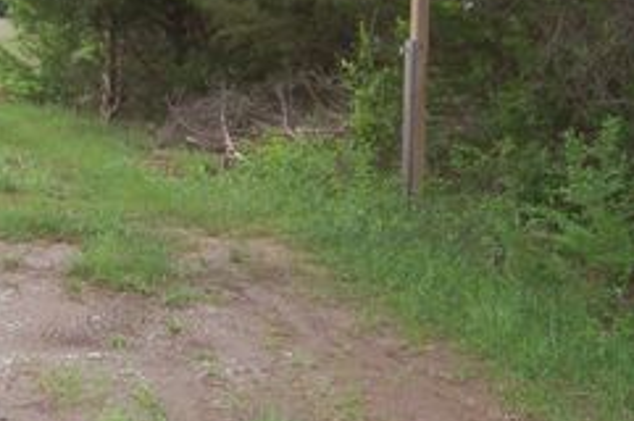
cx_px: -18
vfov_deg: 23.8
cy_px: 100
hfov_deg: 32.5
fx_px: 985
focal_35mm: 56
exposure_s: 1/400
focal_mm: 18
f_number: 3.5
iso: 200
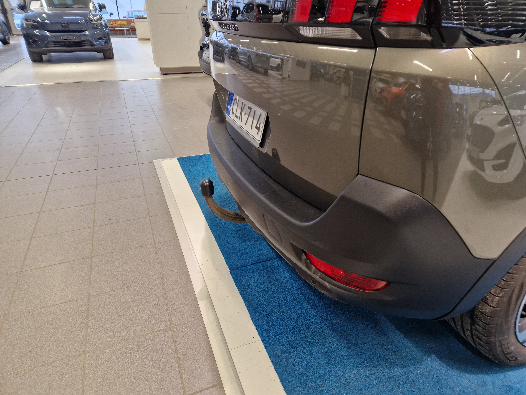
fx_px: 349
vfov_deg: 58.9
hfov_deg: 73.9
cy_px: 198
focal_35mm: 23
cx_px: 263
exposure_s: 1/180
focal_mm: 5.4
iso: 200
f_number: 1.8
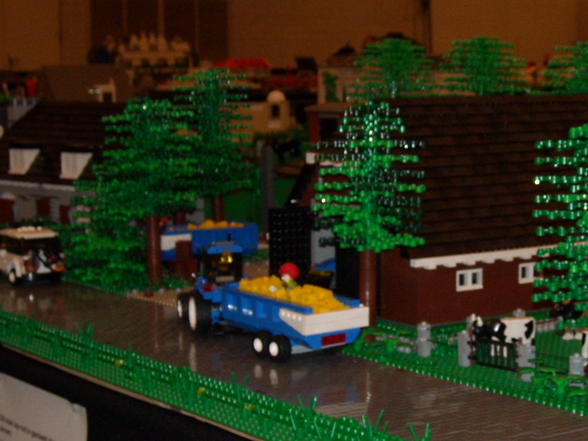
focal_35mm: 92
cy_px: 262
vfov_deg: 16.1
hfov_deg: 21.0
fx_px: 1563
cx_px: 478
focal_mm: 7.1
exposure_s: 1/60
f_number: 3.1
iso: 200
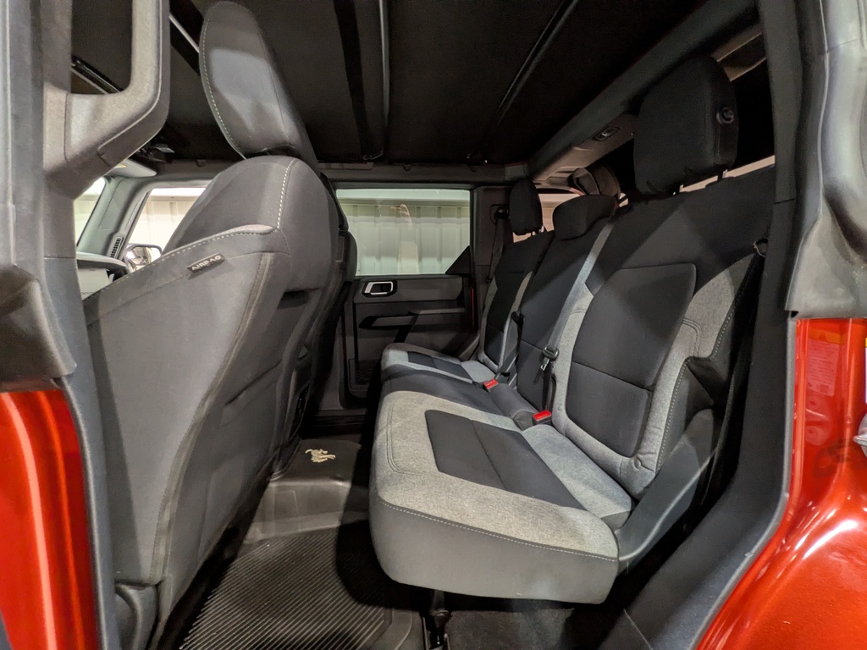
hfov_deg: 102.1
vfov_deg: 85.7
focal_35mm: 14
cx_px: 434
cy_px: 325
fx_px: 351
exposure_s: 1/24
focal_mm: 1.83
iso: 142
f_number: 2.2
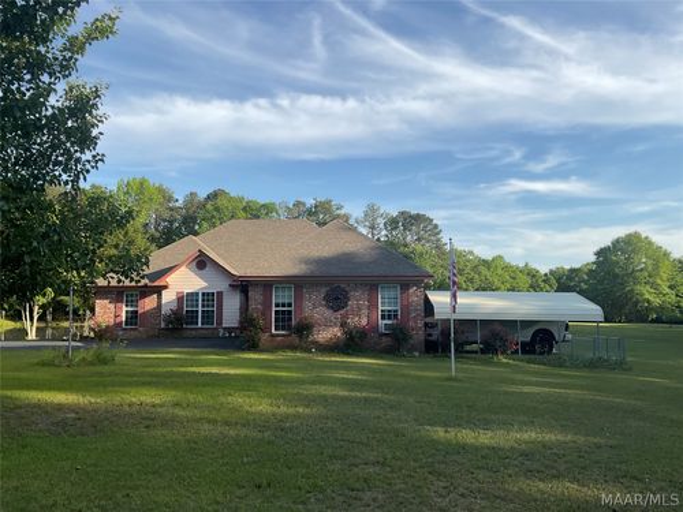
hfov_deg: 61.7
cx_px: 342
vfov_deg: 48.2
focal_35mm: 29
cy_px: 256
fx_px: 572
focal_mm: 3
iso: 16
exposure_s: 1/1342
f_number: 1.8
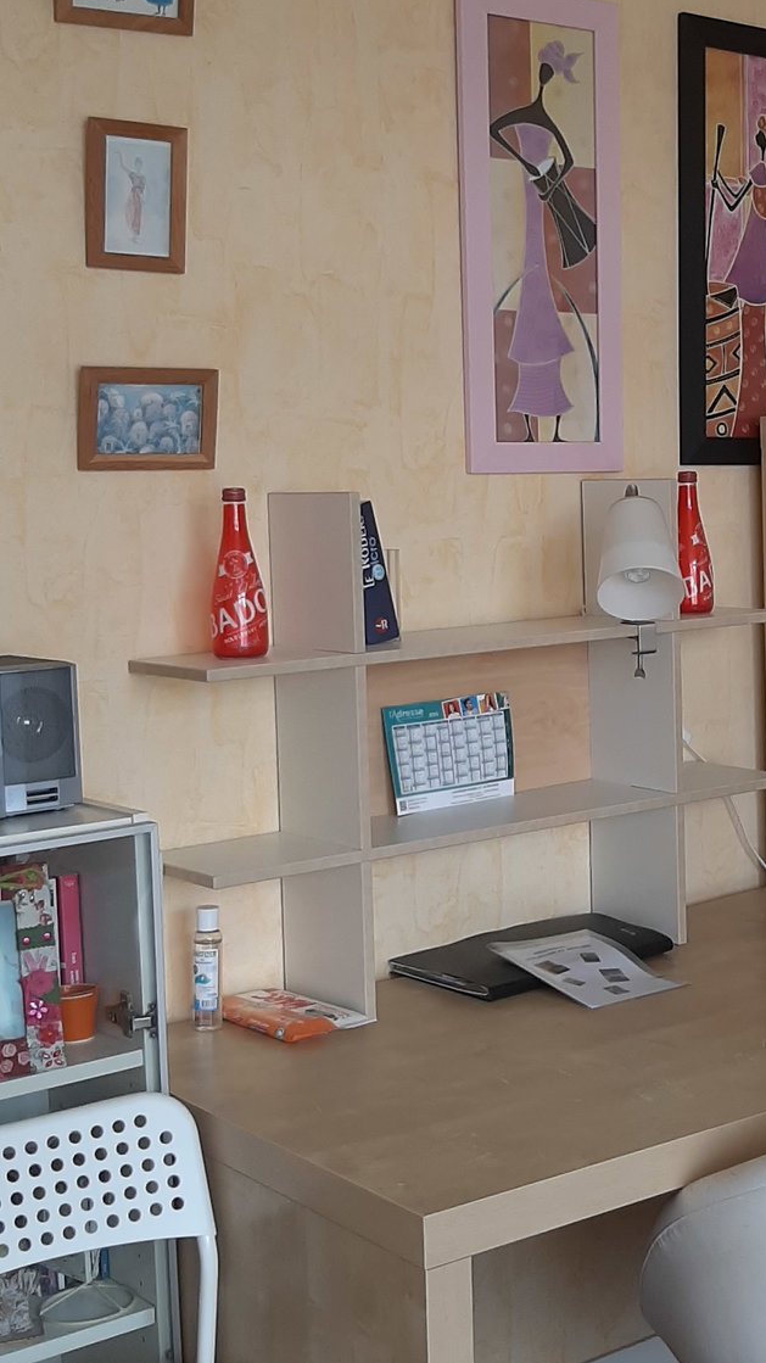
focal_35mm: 54
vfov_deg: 38.4
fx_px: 1951
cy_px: 576
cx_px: 682
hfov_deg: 21.7
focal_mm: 3.93
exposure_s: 1/50
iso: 40
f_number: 1.7
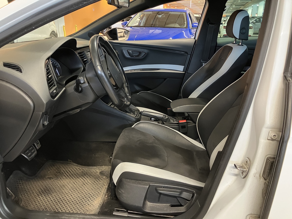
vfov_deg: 49.7
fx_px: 236
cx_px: 146
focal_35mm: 28
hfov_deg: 63.4
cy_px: 110
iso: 320
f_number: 1.8
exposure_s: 1/39
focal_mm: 3.99
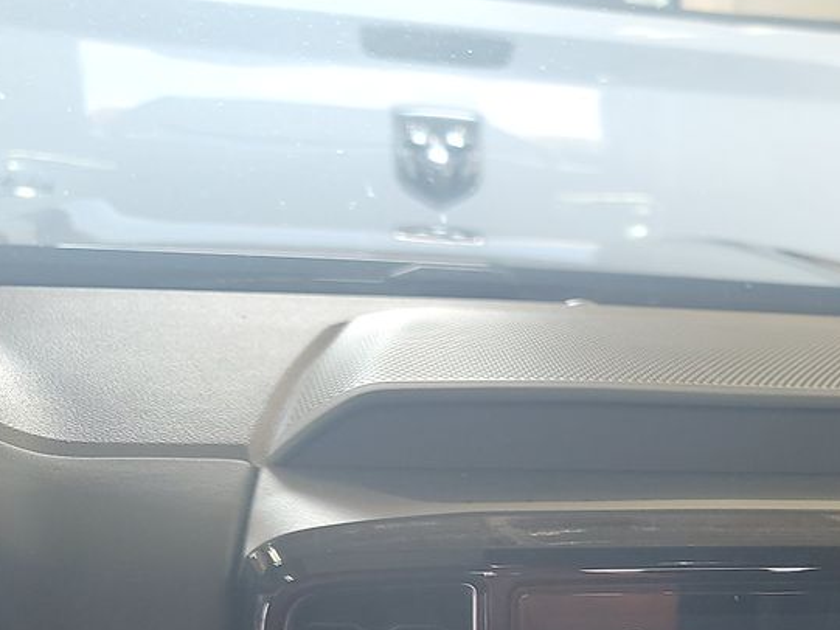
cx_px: 859
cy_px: 782
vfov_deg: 19.4
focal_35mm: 71
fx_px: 1723
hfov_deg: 25.9
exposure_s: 1/59
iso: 187
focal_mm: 6.7
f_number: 1.8
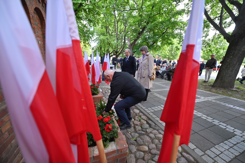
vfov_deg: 81.2
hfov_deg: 104.3
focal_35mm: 14
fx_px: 95
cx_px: 122
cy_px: 82
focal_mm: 14
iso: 450
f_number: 2.8
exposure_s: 1/400
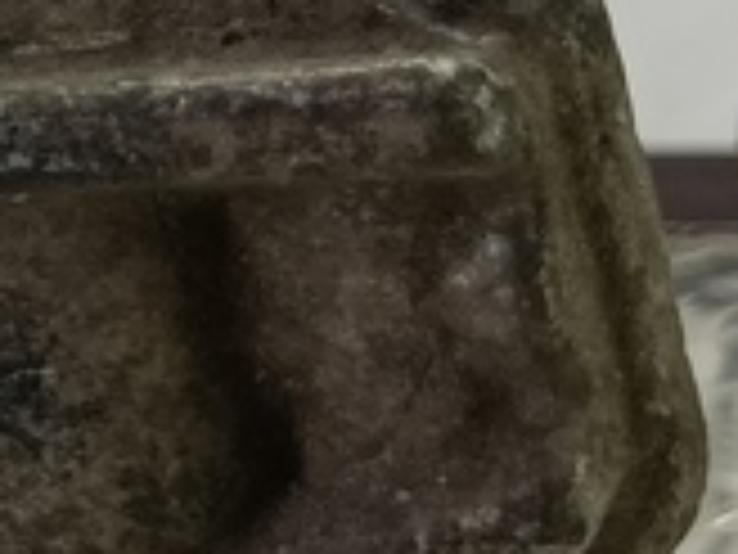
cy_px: 423
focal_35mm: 144
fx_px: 3070
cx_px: -860
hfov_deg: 11.9
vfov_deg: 10.3
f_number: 1.6
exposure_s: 1/50
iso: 123
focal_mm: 4.11
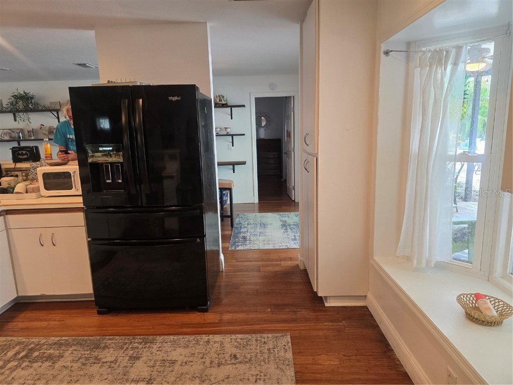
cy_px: 192
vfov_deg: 58.9
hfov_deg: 73.9
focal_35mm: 23
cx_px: 256
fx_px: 341
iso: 160
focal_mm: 6.3
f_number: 1.7
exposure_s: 1/120
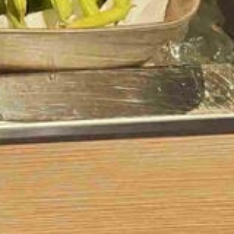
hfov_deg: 10.6
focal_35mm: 152
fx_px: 1162
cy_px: -276
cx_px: -221
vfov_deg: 10.3
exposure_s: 1/360
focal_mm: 8.72
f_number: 1.63
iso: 1600
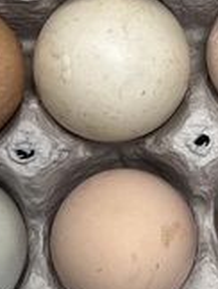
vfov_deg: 11.9
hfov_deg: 8.9
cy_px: 14
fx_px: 1373
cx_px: 314
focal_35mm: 164
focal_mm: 5.7
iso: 80
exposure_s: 1/120
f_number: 1.5
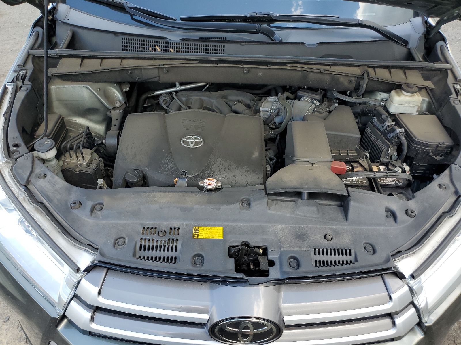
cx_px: 230
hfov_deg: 67.3
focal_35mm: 26
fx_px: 346
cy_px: 172
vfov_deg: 53.1
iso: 50
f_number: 1.5
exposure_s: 1/476
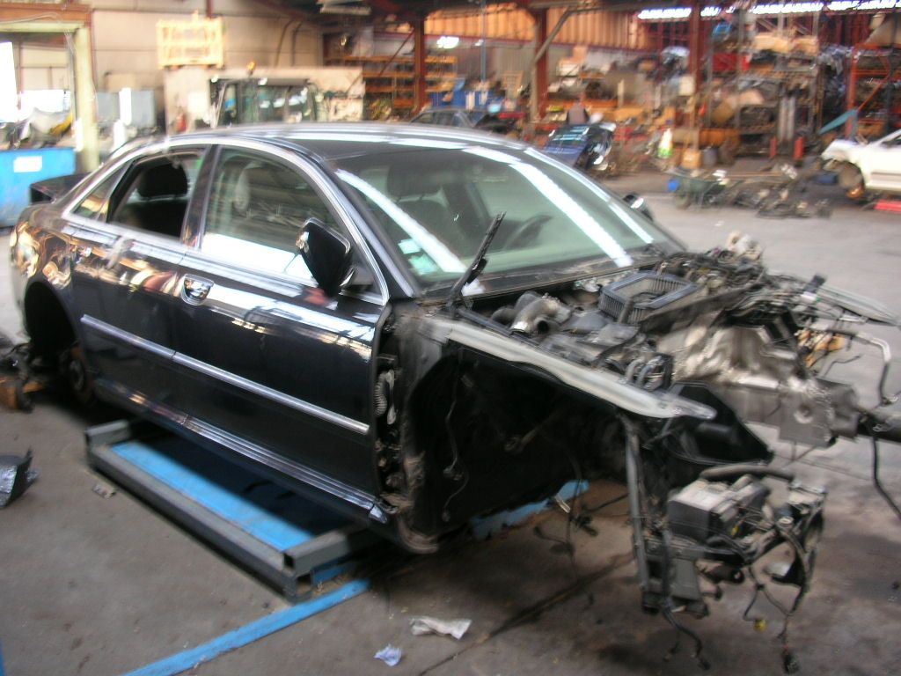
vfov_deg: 40.7
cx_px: 450
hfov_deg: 52.6
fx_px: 911
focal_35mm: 35
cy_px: 338
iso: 50
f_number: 3
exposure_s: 1/4.5
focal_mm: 5.8
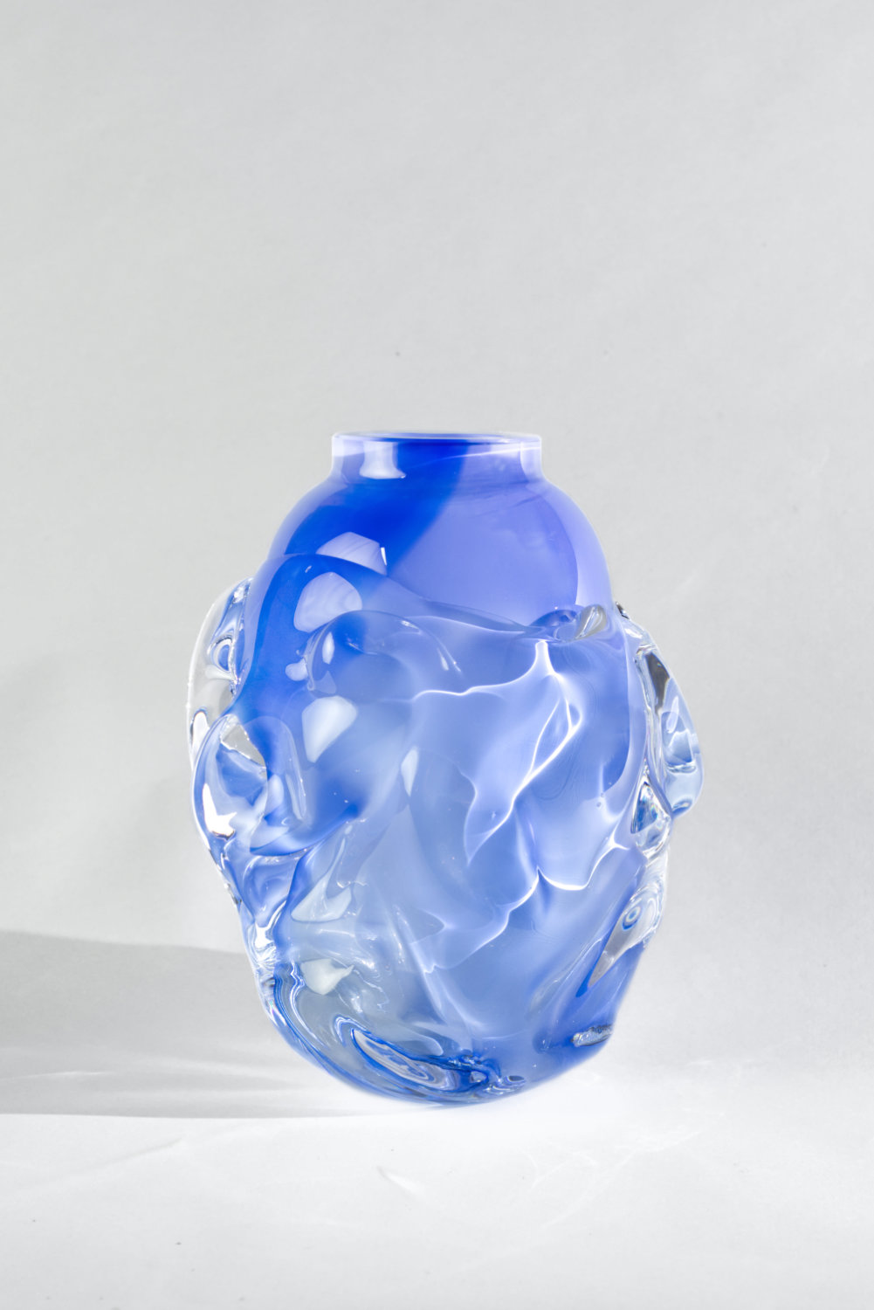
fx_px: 2729
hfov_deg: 18.2
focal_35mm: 75
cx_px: 437
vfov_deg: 27.0
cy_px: 655
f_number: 6.3
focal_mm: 50
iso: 400
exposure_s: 1/25
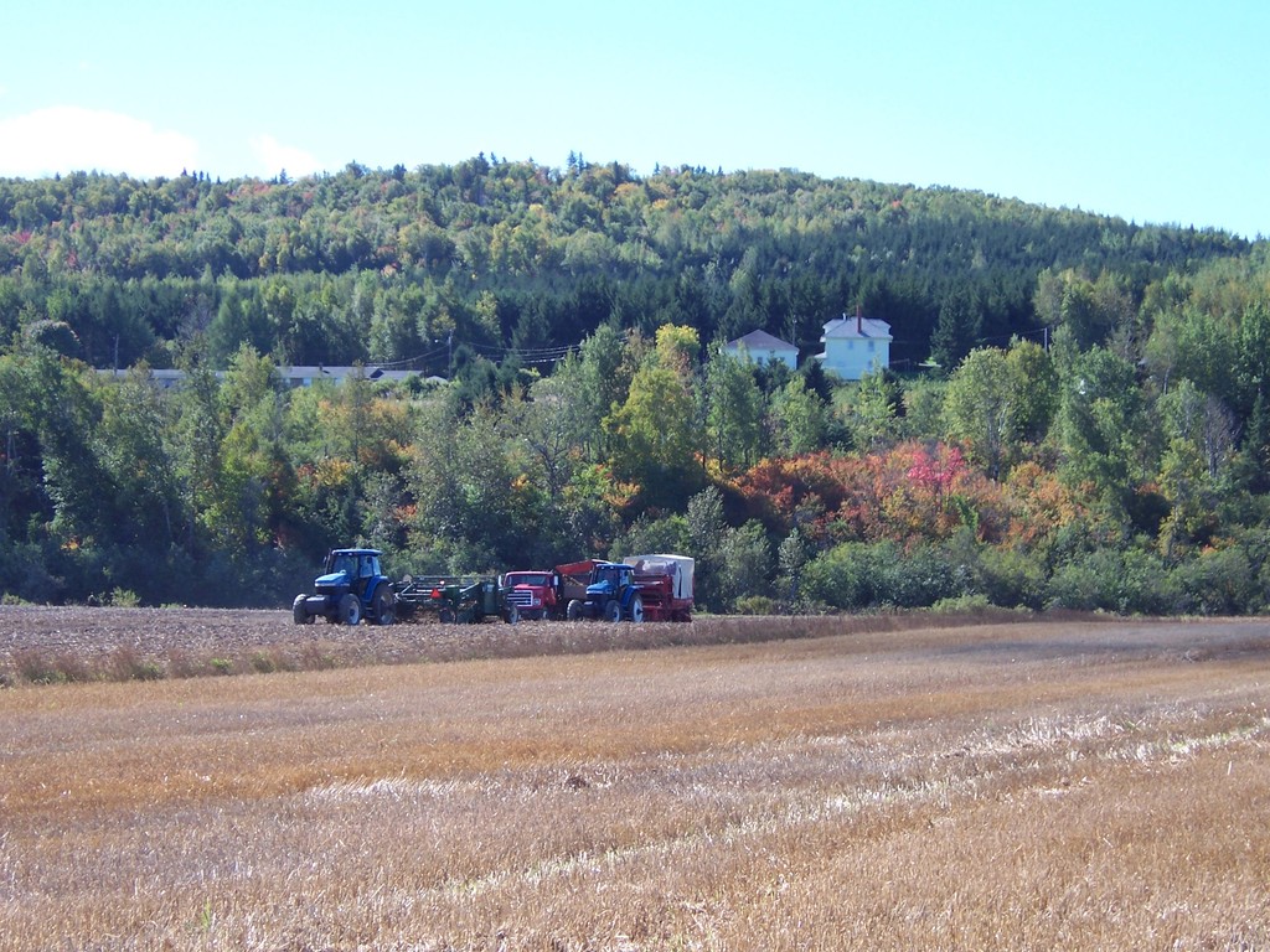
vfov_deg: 14.8
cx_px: 635
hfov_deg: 19.6
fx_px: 3669
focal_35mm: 100
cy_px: 476
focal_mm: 16.6
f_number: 4.9
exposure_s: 1/250
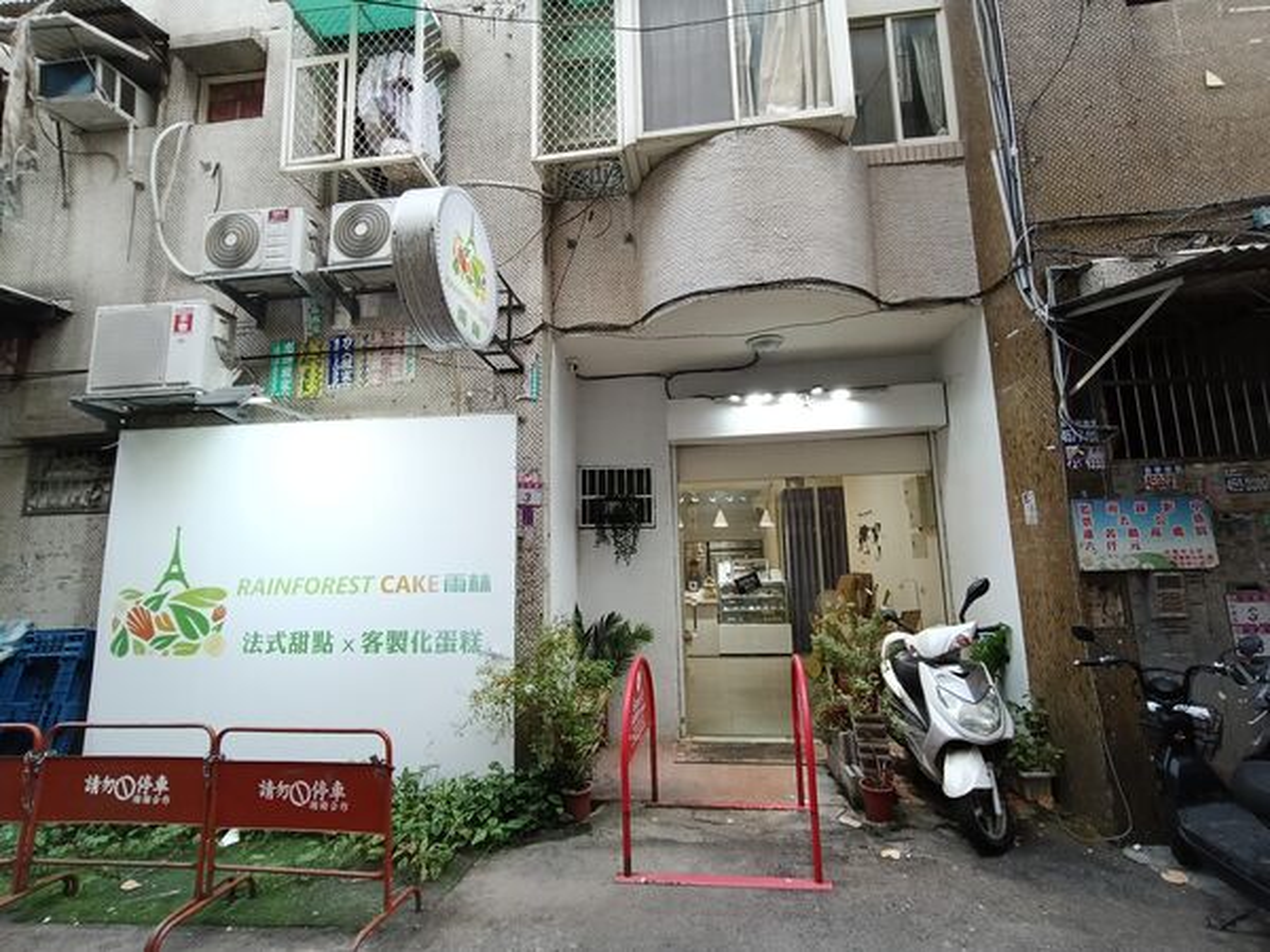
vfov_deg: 78.1
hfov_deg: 94.5
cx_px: 635
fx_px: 587
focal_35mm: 16
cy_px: 476
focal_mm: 1.68
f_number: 2.2
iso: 160
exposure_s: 1/60
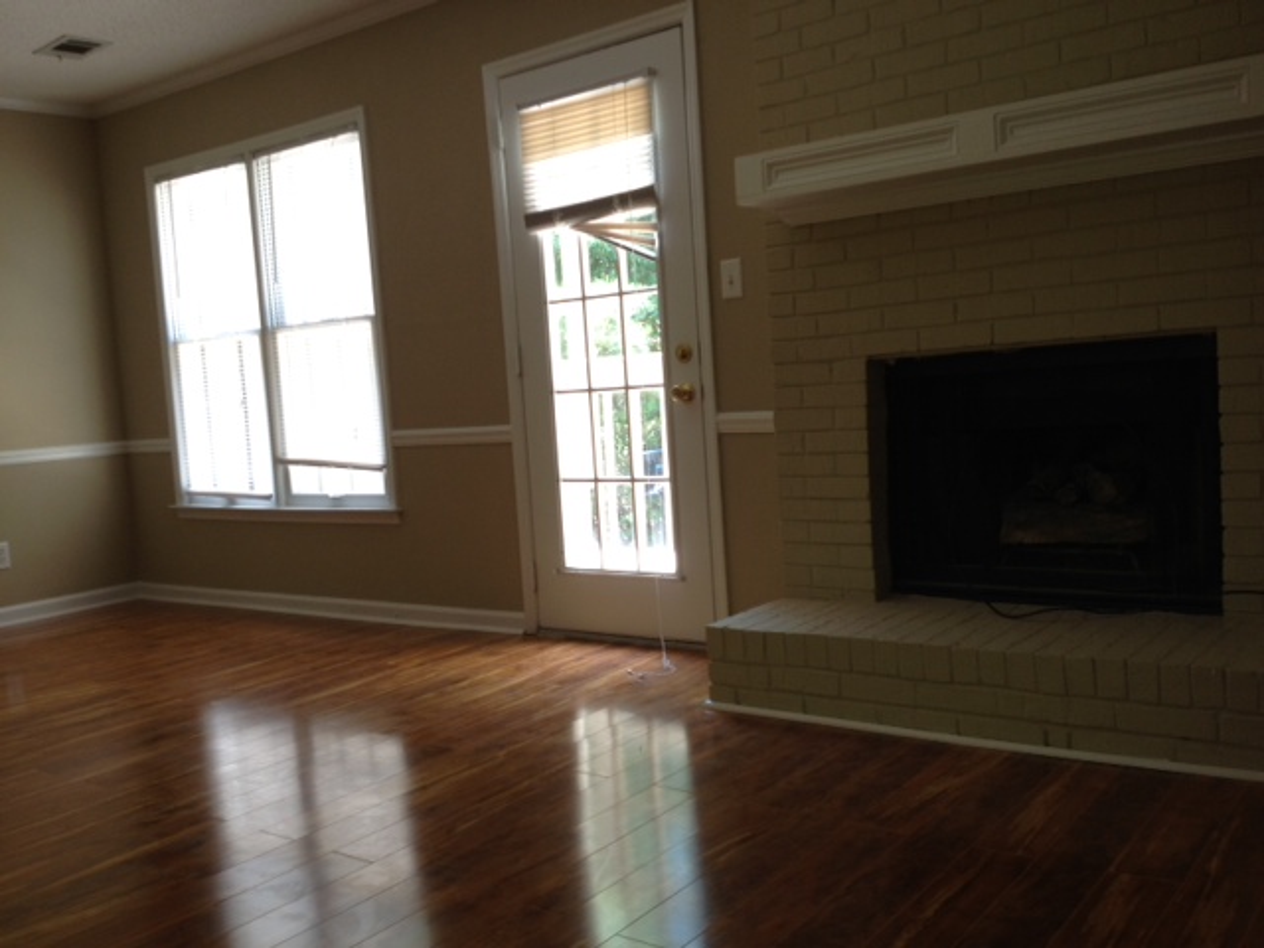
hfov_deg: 52.6
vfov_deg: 40.7
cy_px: 474
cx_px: 632
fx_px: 1278
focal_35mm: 35
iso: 64
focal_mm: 4.28
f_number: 2.4
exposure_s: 1/30
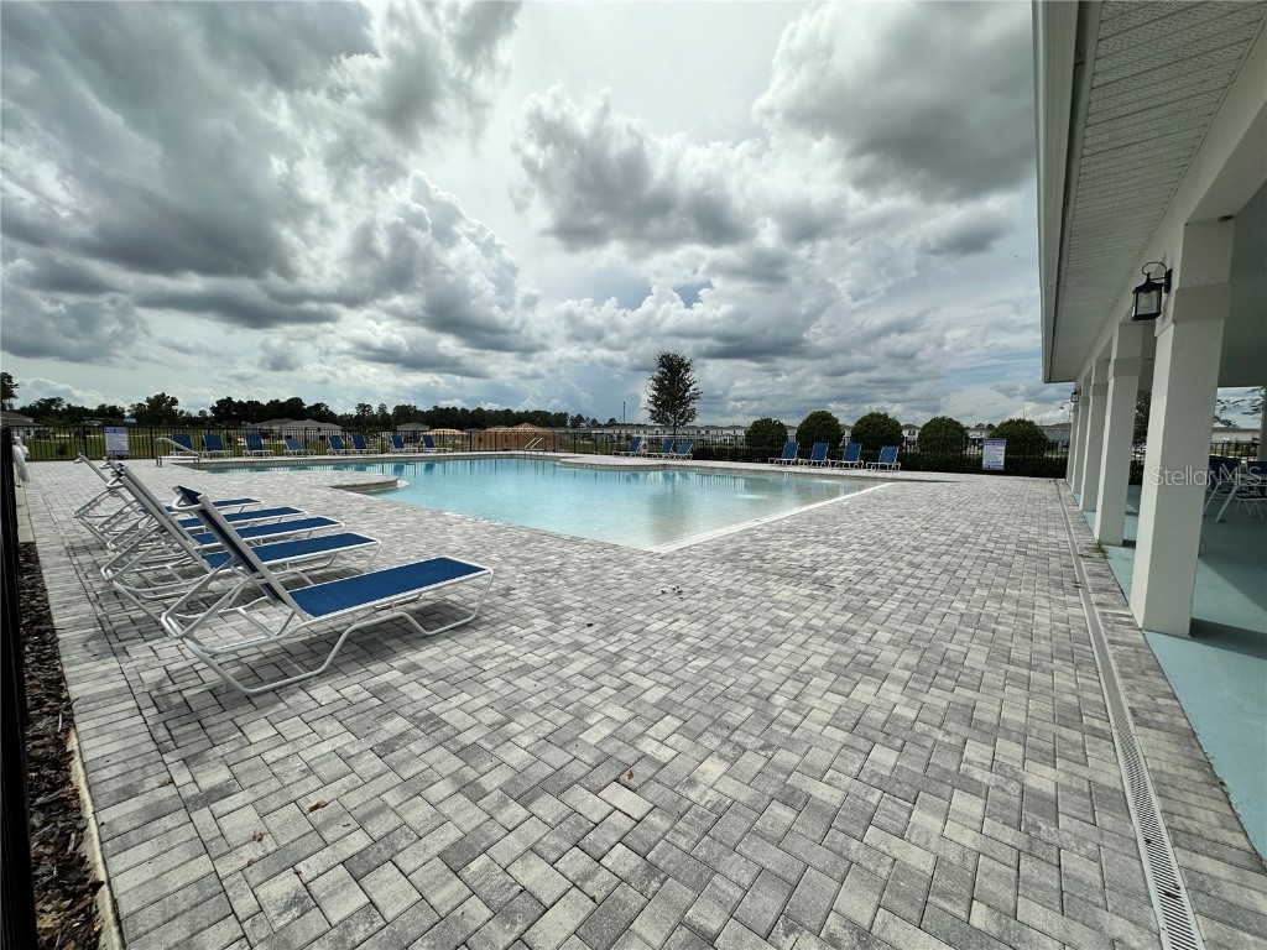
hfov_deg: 102.1
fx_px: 512
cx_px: 634
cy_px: 475
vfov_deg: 85.7
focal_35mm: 14
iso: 50
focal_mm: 2.22
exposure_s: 1/5051
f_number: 2.2
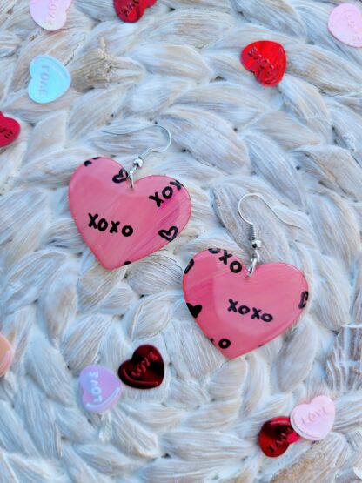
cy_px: 242
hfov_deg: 56.8
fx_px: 335
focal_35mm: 24
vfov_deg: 71.6
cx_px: 181
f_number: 1.8
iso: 25
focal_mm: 6.7
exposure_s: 1/120
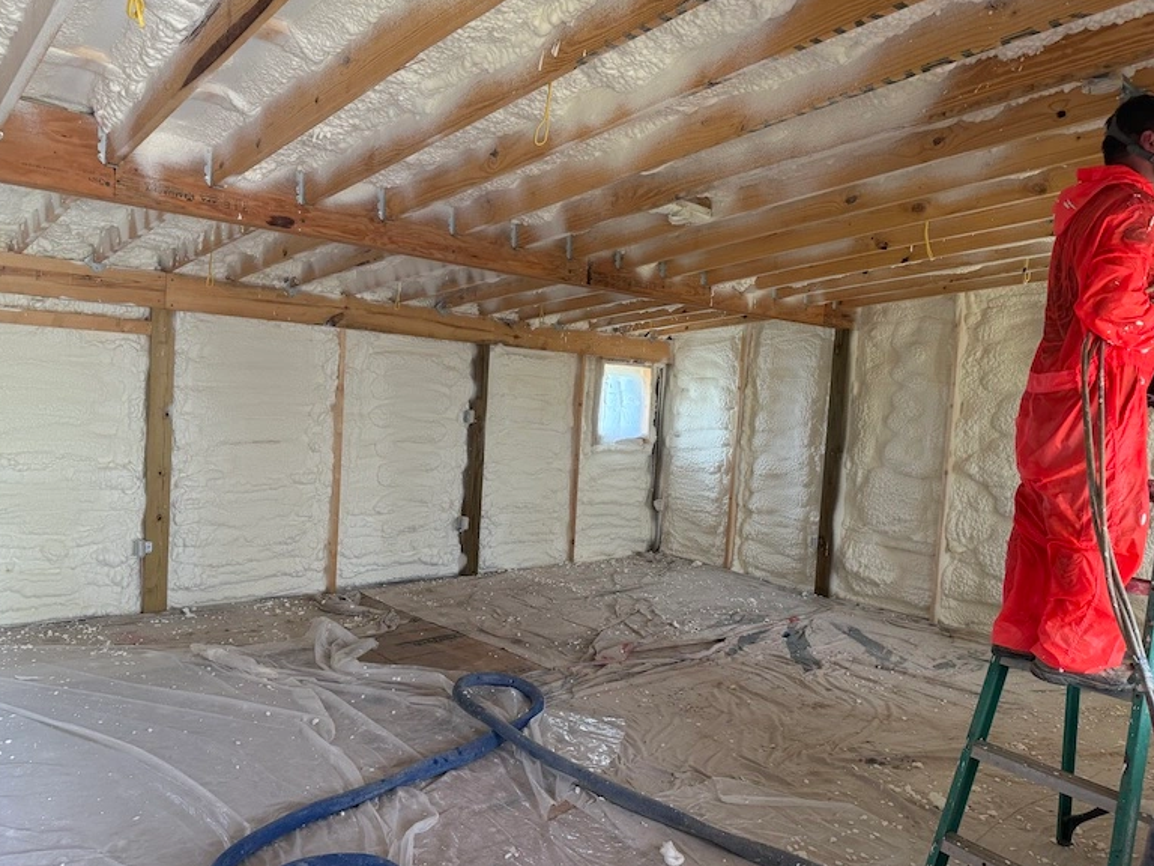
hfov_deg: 69.4
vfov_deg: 54.9
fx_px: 833
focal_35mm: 25
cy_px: 448
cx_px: 579
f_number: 1.78
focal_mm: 6.76
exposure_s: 1/75
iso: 200
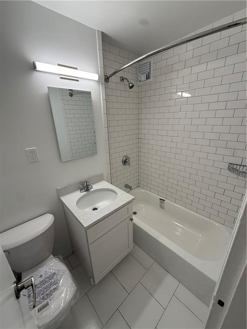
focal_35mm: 14
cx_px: 124
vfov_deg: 102.1
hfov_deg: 85.7
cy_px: 164
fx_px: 133
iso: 125
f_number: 2.2
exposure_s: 1/120
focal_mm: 2.22
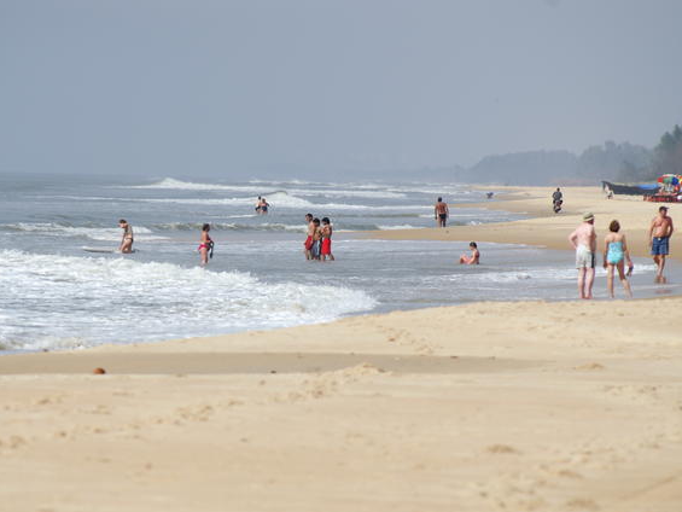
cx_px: 305
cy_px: 256
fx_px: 9656
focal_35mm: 490
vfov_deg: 3.0
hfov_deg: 4.0
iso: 200
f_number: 8
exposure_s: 1/1250
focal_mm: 300
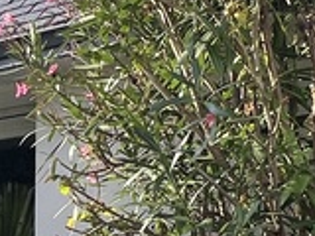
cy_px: 342
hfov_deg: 18.7
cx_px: -145
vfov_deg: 14.7
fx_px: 855
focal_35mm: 94
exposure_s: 1/435
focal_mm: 1.57
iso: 32
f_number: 1.8
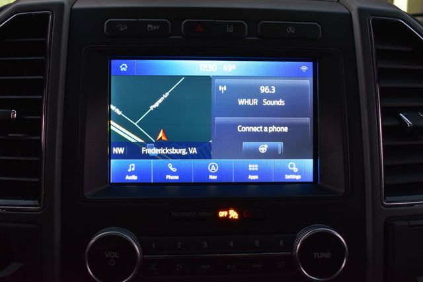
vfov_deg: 36.8
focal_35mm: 36
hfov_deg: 53.2
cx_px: 212
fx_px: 423
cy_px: 141
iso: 1250
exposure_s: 1/15
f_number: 6.3
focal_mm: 24
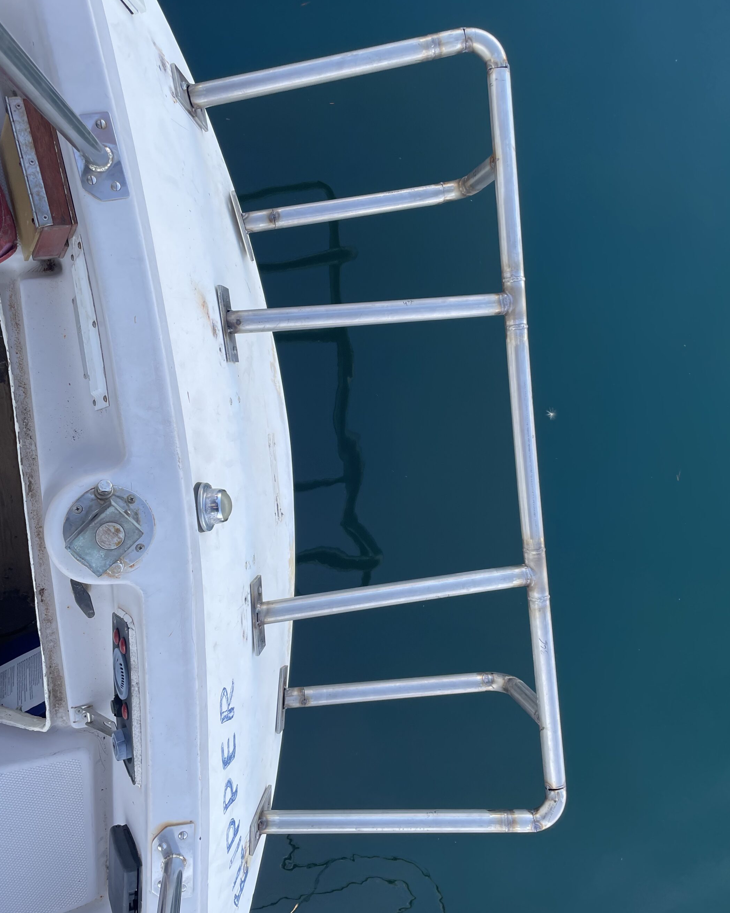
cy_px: 440
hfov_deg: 51.5
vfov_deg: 62.2
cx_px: 355
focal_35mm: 28
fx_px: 756
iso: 32
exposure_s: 1/360
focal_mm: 4.2
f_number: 1.6
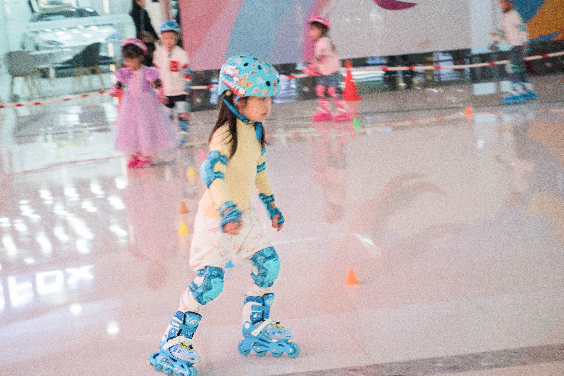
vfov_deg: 19.5
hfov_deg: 28.8
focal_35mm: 70
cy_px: 188
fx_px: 1097
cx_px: 282
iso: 640
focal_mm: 70
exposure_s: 1/100
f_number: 6.3
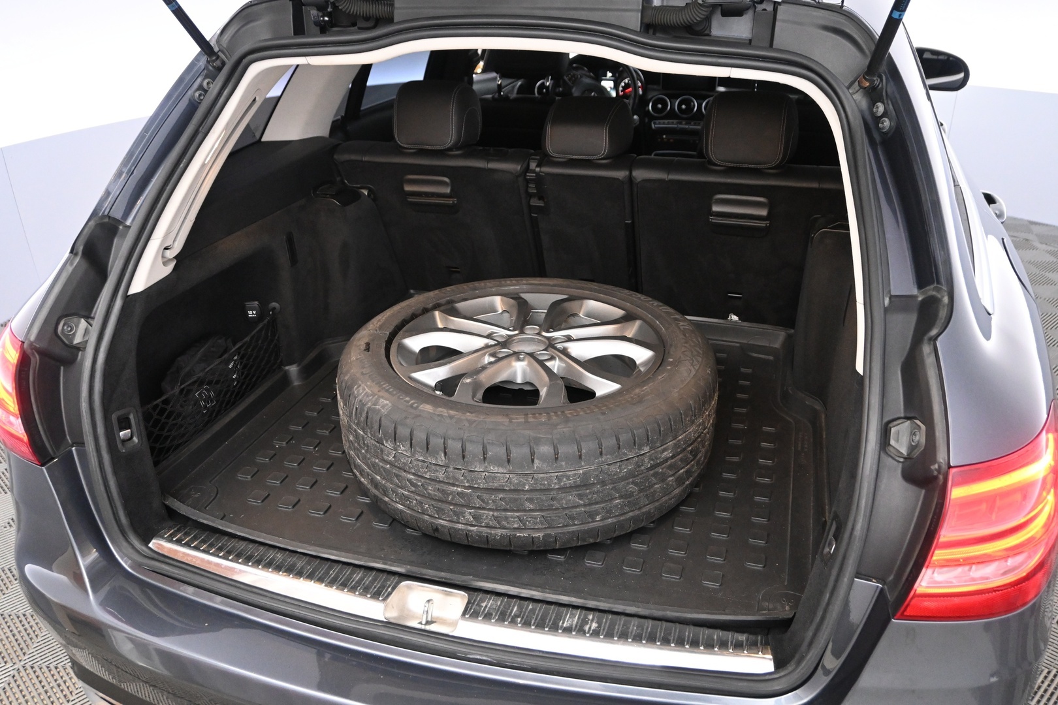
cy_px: 352
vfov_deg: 43.6
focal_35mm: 30
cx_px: 529
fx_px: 882
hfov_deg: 61.9
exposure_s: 1/60
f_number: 3.8
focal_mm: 20
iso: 3200
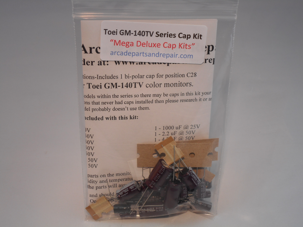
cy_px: 114
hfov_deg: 29.0
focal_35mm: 67
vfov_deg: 21.9
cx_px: 152
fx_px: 586
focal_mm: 12
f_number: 5.3
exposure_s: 1/30
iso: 110
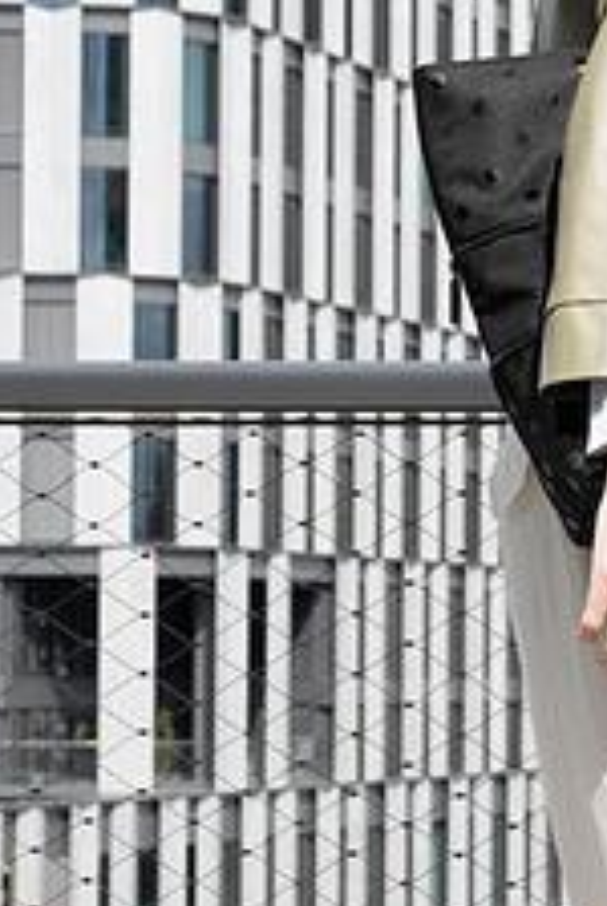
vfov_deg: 12.0
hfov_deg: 8.0
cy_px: 257
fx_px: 4286
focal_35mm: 170
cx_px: 890
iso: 400
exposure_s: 1/640
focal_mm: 44
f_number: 8
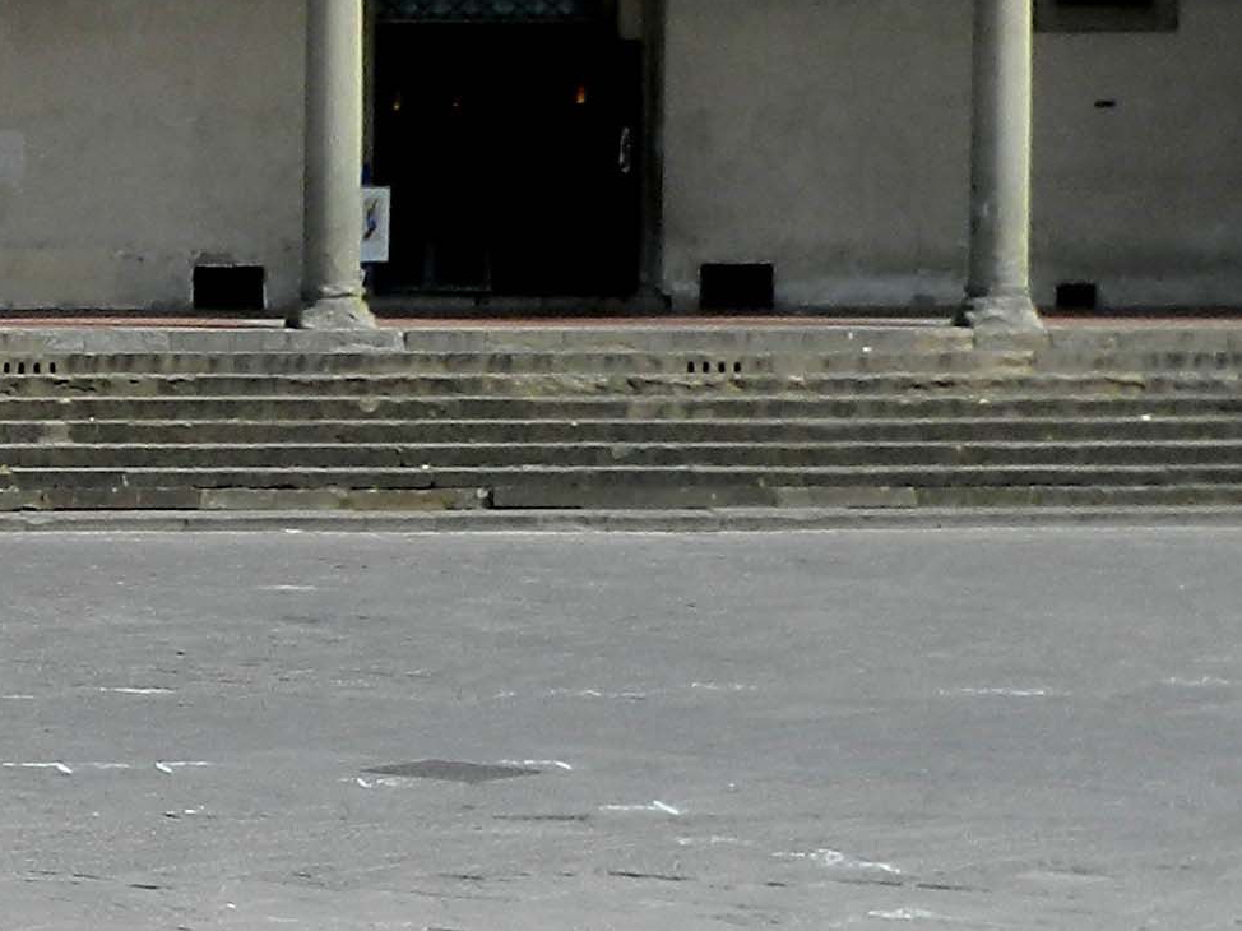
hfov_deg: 9.7
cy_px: 458
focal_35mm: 189
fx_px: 6780
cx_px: -1293
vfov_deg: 7.9
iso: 160
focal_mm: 8.1
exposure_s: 1/800
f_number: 4.2
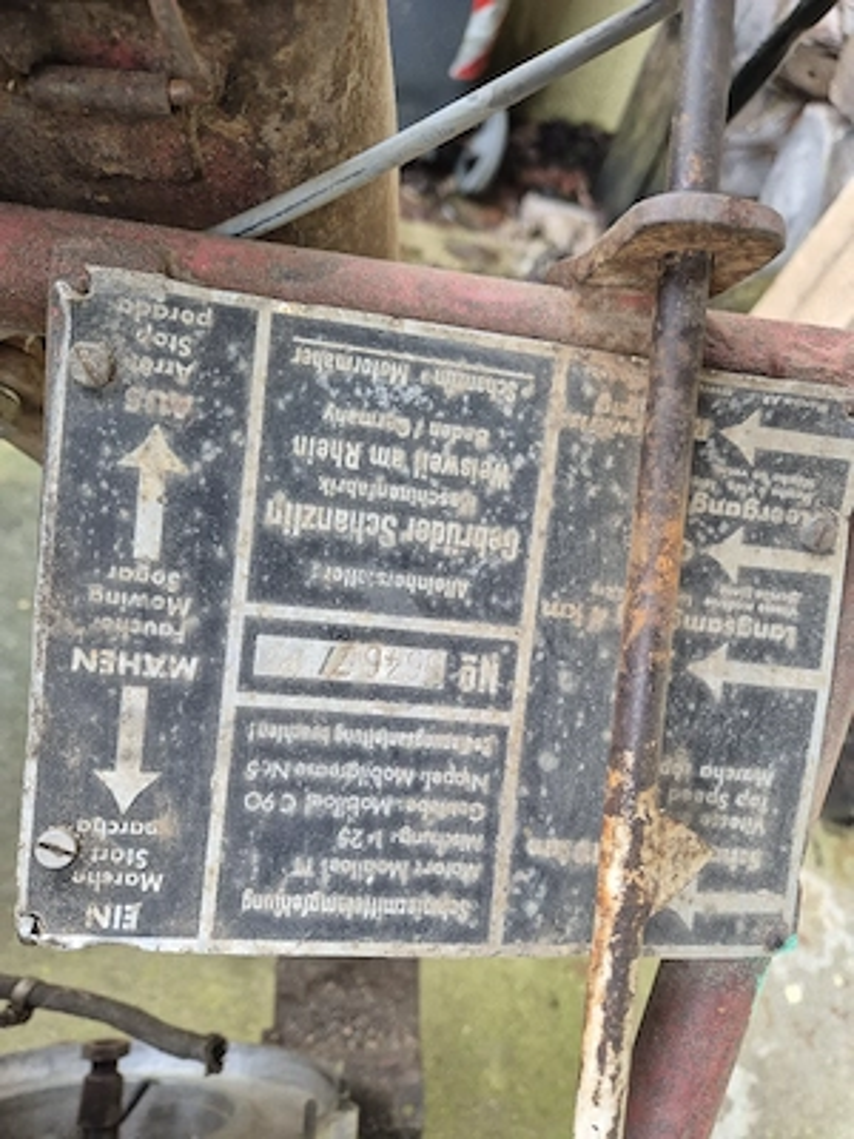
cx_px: 427
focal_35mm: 23
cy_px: 570
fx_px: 757
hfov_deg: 58.9
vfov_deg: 73.9
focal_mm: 5.4
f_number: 1.8
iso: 200
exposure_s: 1/100
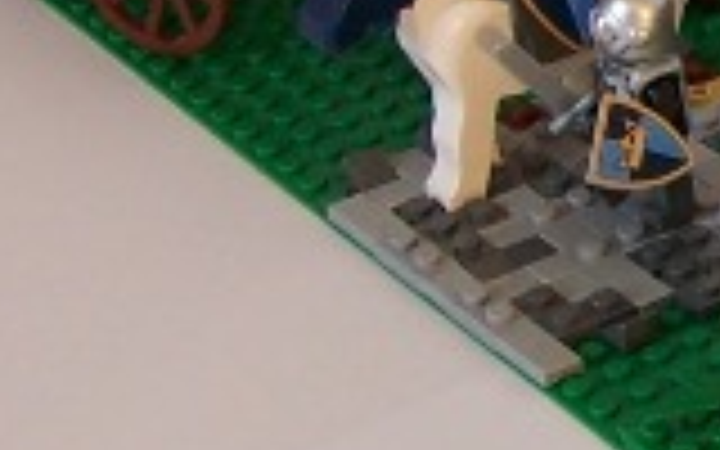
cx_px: 1386
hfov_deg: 7.5
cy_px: -86
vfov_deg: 4.8
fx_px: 5318
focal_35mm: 271
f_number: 3.2
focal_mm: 8.5
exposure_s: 1/30
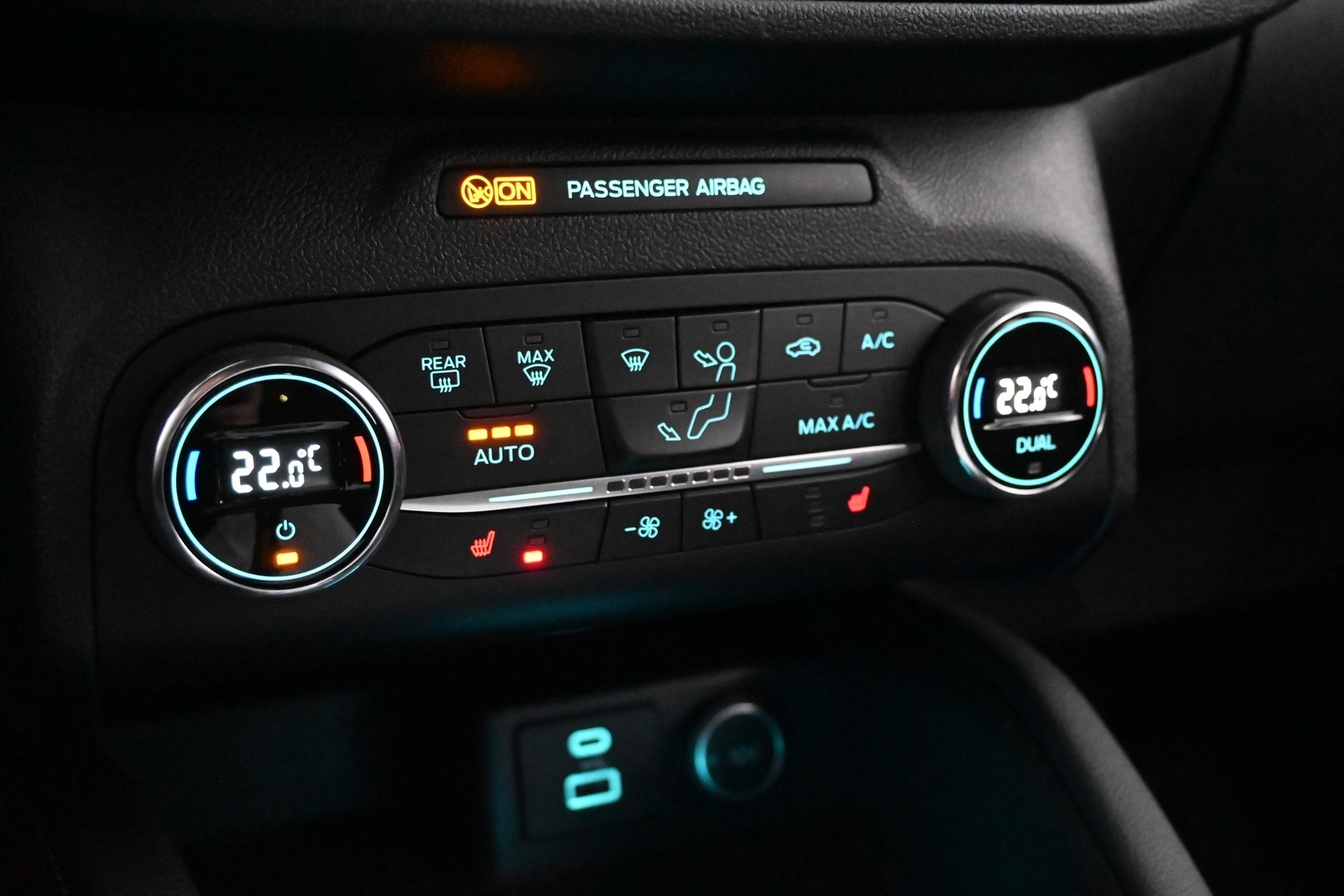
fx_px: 1456
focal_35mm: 39
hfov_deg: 49.6
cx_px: 672
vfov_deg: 34.2
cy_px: 448
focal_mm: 26
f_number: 4.5
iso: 14400
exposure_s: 1/40
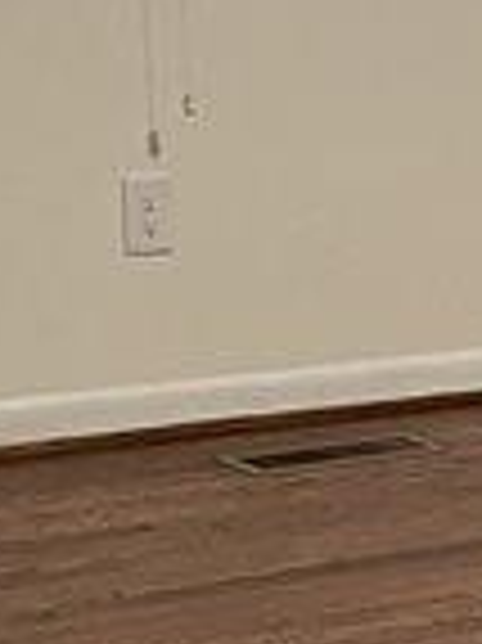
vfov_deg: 11.2
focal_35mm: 175
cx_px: 1153
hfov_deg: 7.9
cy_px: 671
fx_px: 3254
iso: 500
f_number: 1.6
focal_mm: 4.2
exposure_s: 1/60
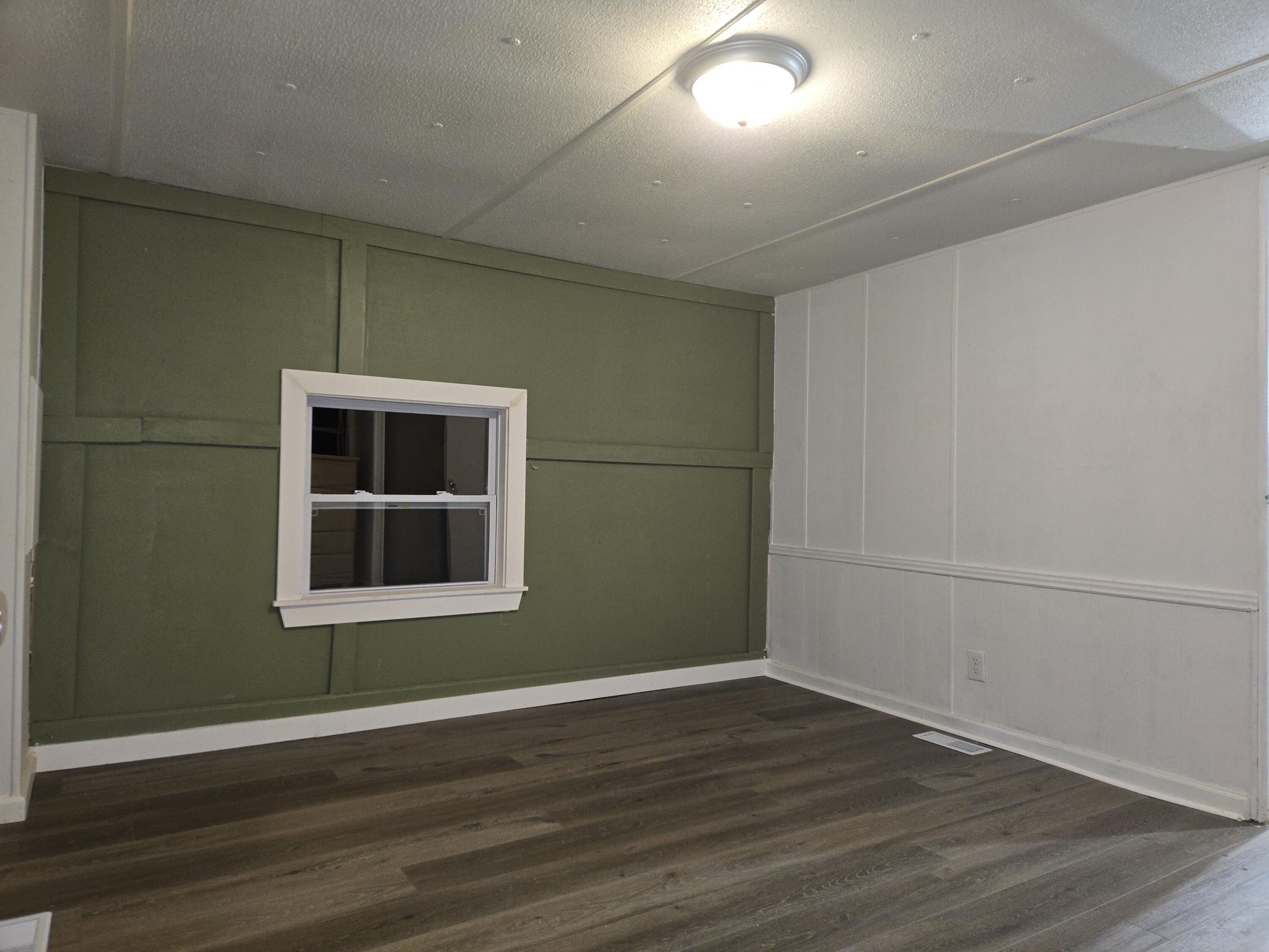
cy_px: 476
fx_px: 843
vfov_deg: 58.9
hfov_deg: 73.9
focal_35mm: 23
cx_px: 634
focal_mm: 5.4
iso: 125
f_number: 1.8
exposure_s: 1/24
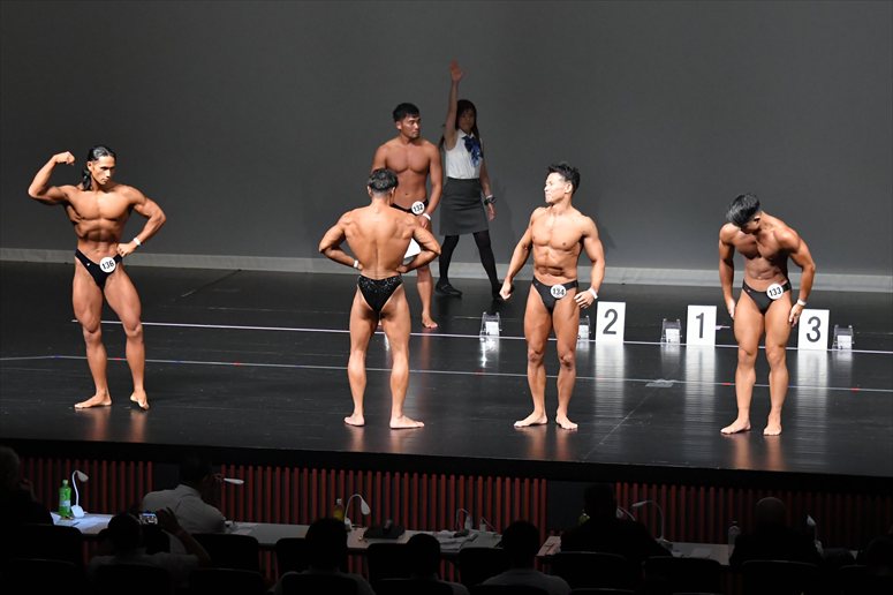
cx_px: 446
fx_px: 3893
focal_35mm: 157
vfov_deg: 8.7
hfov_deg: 13.1
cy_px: 298
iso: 5000
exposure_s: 1/400
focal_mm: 105
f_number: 5.6
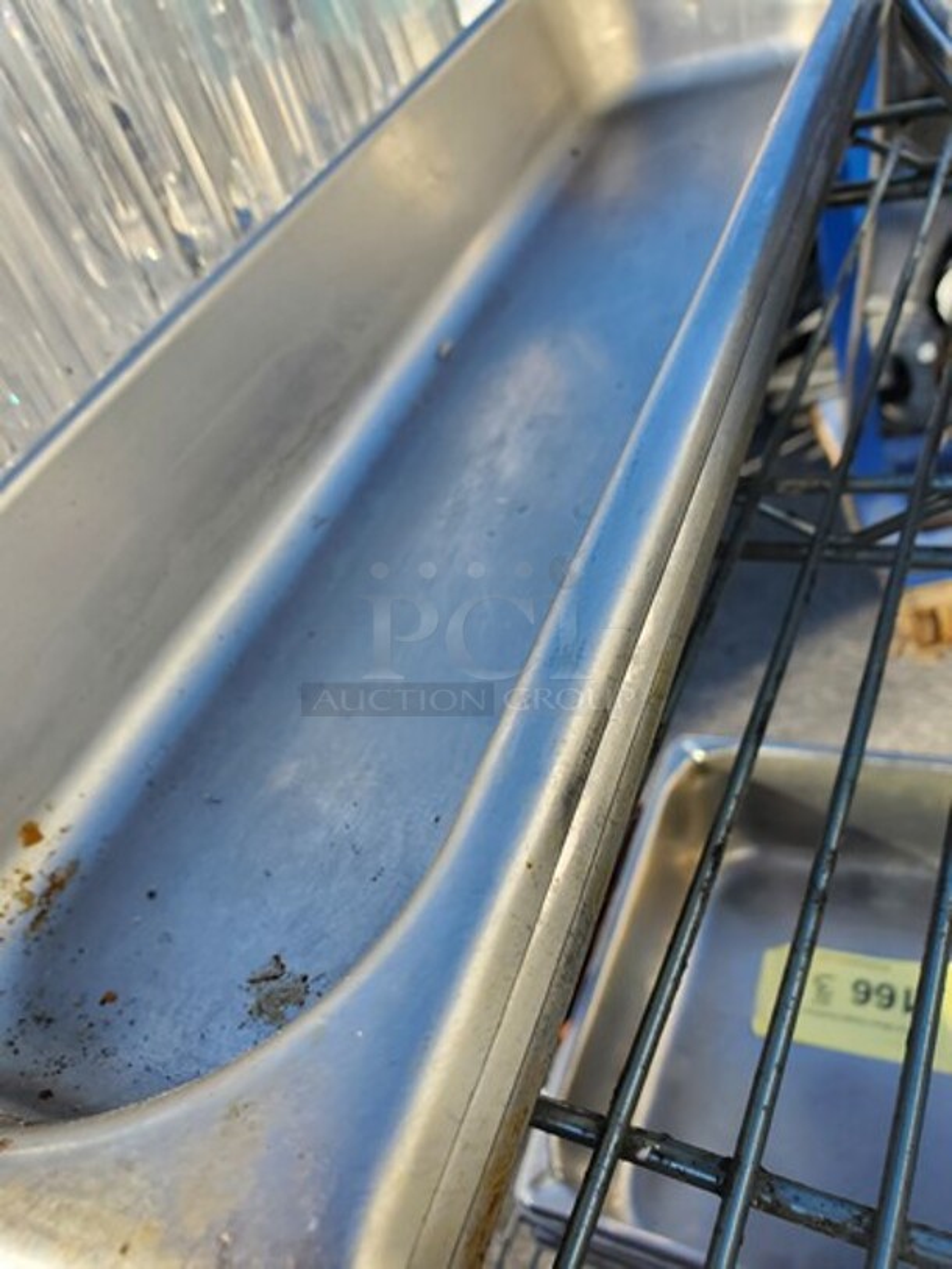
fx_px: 953
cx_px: 476
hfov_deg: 53.1
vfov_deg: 67.3
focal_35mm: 26
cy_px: 634
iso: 50
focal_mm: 4.3
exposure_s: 1/388
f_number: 2.4
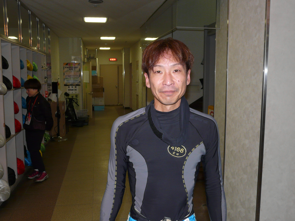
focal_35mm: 36
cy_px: 110
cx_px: 148
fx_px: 307
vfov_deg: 39.7
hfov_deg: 51.4
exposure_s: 1/30
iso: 100
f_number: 2.8
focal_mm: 4.6
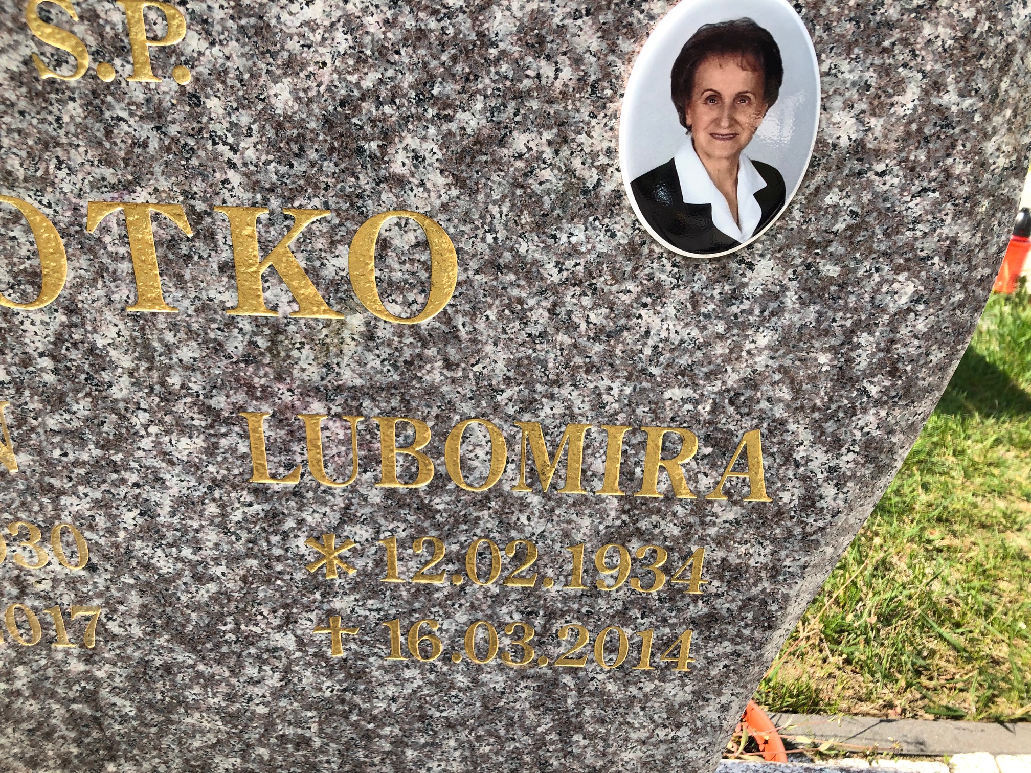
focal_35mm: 28
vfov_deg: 49.7
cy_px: 386
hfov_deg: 63.4
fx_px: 834
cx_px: 516
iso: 20
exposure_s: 1/972
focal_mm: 3.99
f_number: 1.8
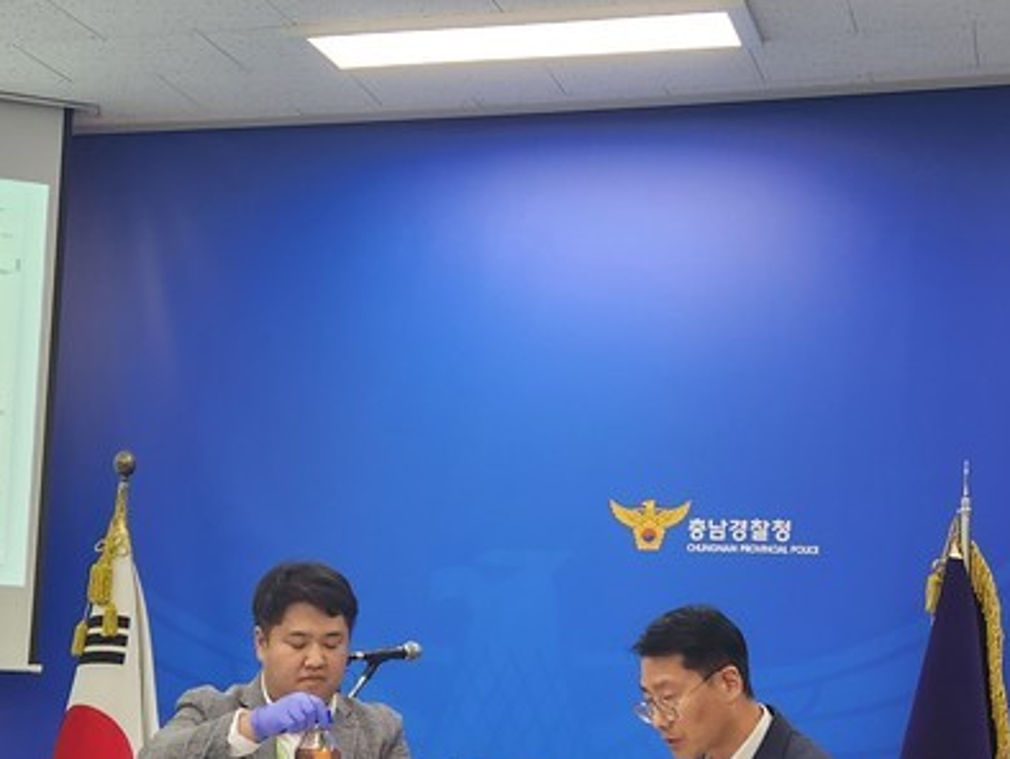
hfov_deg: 34.3
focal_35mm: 56
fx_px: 1635
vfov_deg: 25.8
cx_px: 526
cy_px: 567
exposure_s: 1/120
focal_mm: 5.4
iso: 160
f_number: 1.8
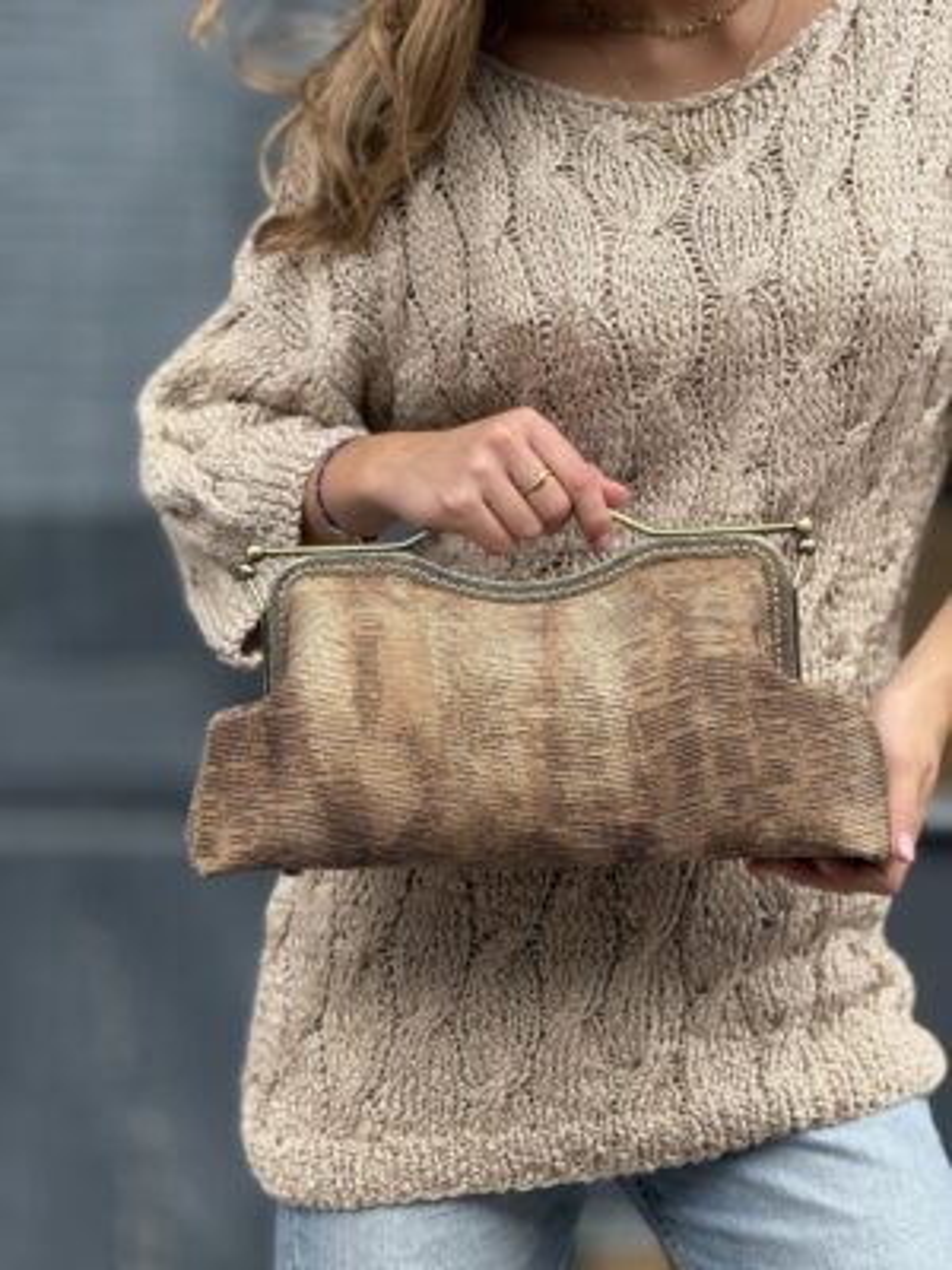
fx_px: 4400
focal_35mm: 120
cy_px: 635
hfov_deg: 12.3
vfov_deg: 16.4
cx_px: 476
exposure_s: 1/383
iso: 50
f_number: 2.8
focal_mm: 15.66
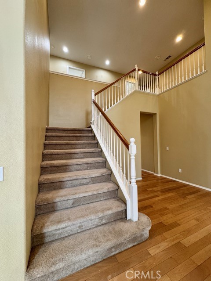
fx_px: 114
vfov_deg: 102.1
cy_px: 140
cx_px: 106
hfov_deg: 85.7
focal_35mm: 14
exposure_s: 1/60
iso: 200
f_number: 2.2
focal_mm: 2.22
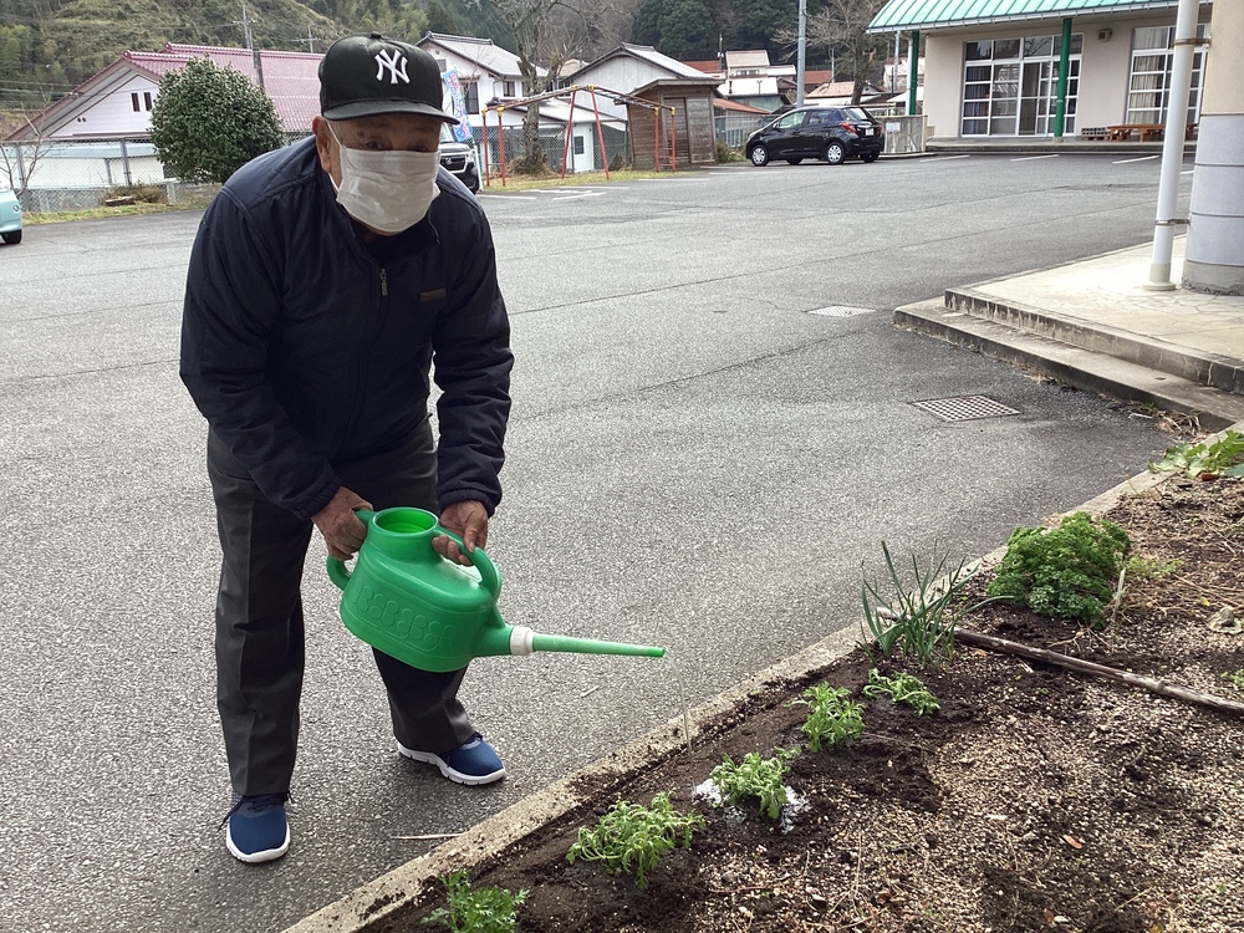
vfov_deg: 45.4
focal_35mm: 31
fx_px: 1114
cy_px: 466
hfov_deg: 58.4
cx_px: 622
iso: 25
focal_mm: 3.3
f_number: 2.4
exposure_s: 1/133
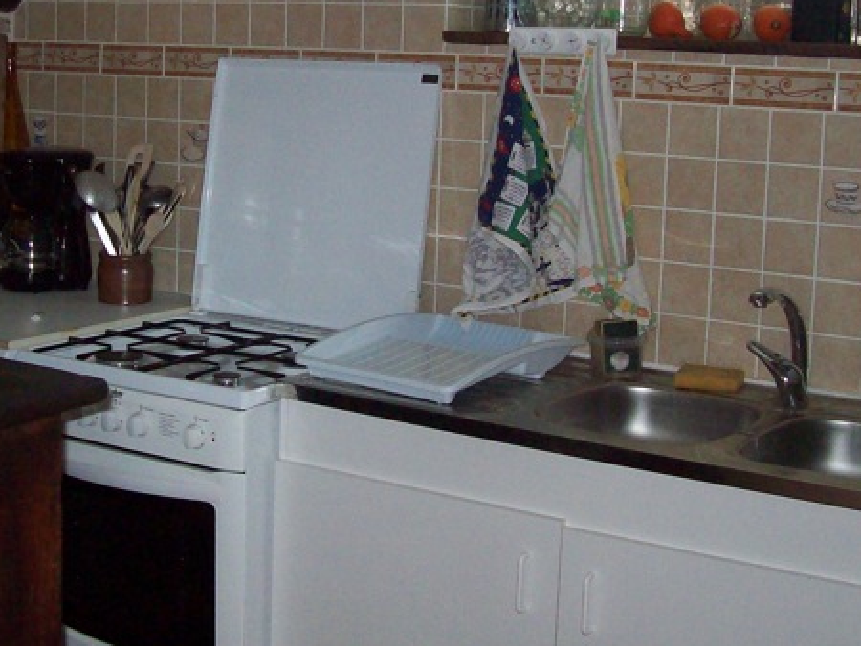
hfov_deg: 30.0
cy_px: 227
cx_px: 276
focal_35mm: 64
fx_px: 1593
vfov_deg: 22.9
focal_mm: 6
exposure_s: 1/64
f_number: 2.7
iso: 200
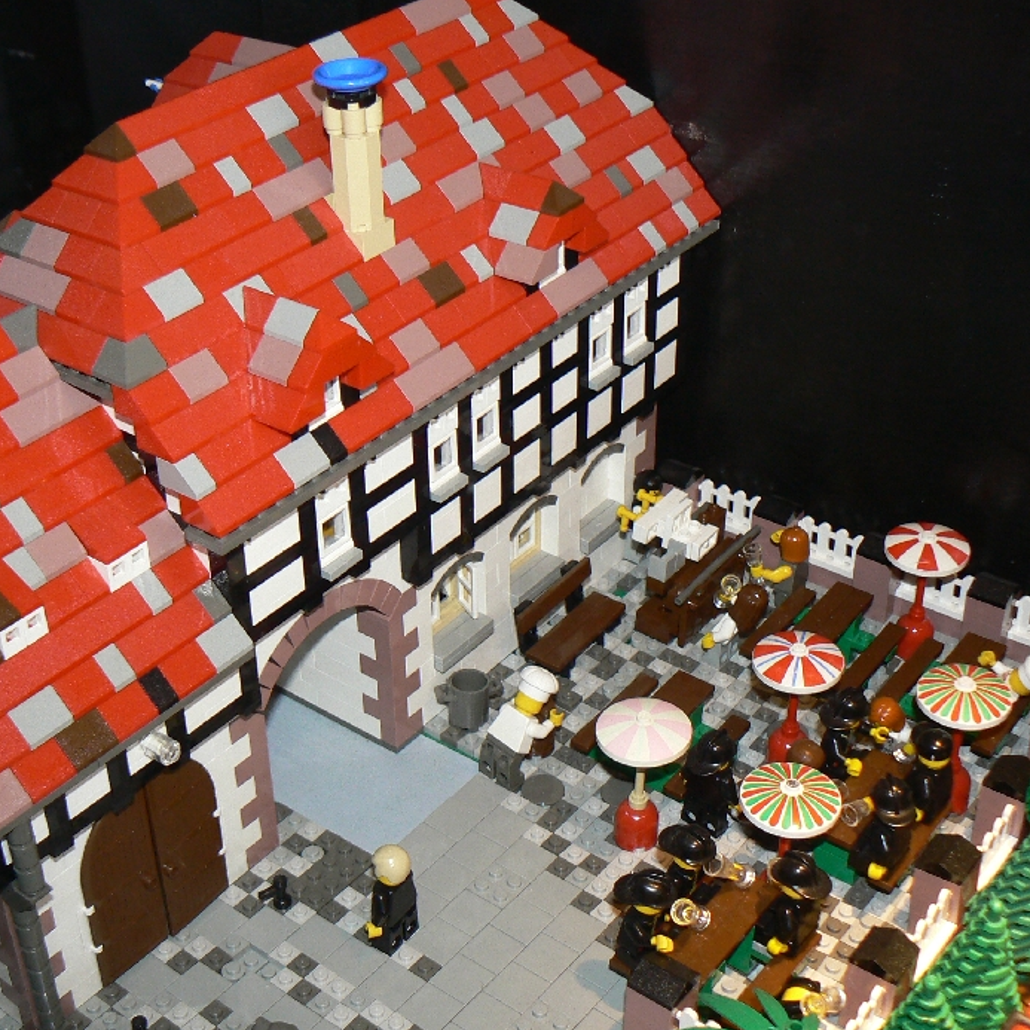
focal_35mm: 47
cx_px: 306
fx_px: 1582
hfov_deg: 35.5
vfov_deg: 36.1
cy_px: 505
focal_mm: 6
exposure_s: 1/30
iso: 100
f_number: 2.8
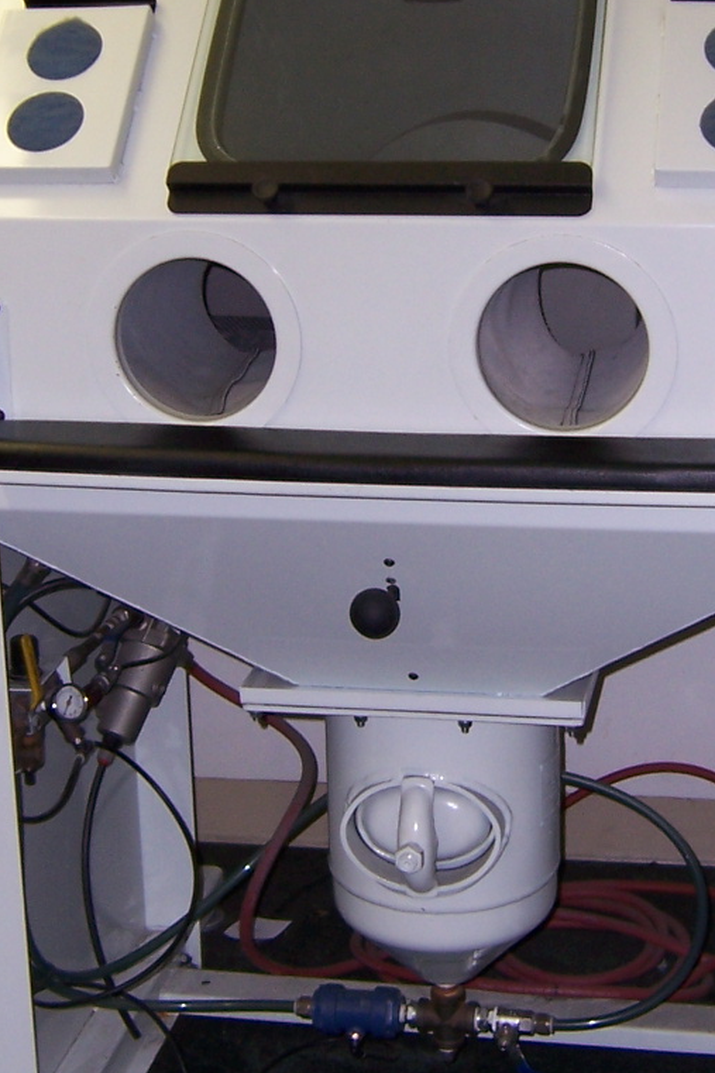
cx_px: 386
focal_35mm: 70
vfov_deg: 28.7
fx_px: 2086
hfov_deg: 19.4
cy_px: 399
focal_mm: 5.5
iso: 80
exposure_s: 1/60
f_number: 2.8
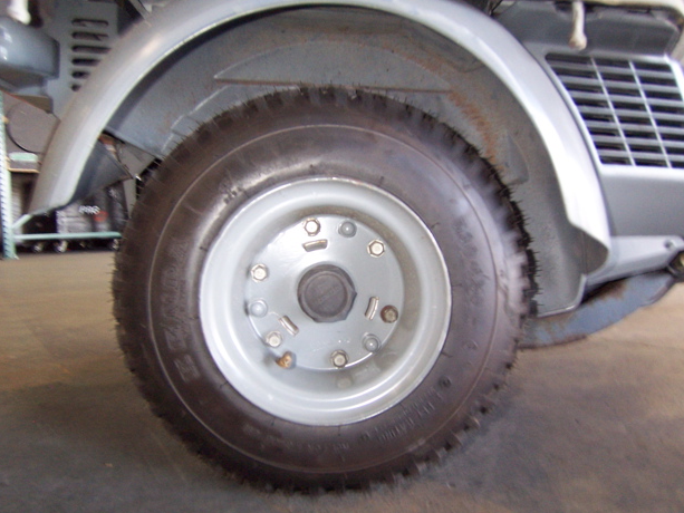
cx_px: 346
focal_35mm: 24
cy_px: 260
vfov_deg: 56.8
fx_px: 474
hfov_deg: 71.6
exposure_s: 1/30
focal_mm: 3.8
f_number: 2.8
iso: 200
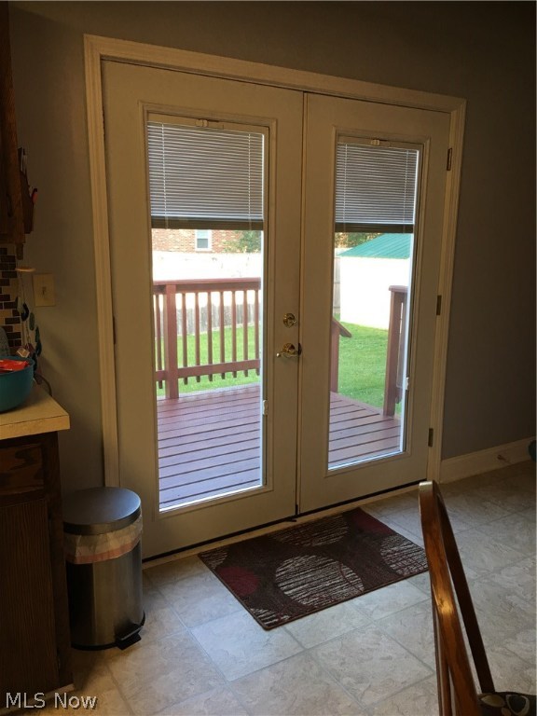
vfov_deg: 61.7
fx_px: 600
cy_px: 358
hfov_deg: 48.2
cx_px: 268
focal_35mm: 29
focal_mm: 4.15
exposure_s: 1/15
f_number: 2.2
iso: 25
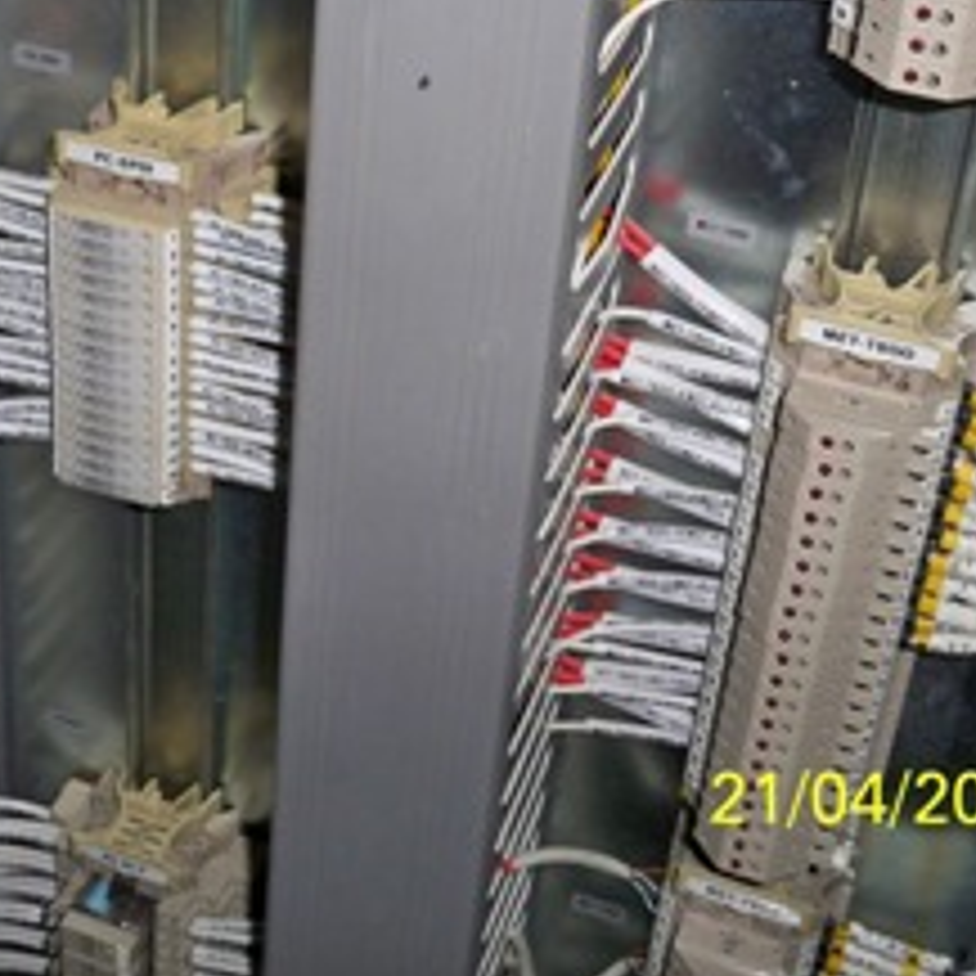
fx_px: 2042
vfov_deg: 26.5
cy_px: 234
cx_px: 216
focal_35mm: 64
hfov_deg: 26.5
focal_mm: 6.3
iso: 200
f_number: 3.1
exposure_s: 1/60
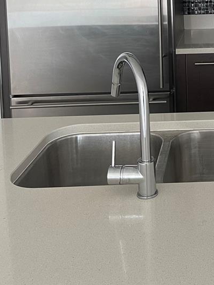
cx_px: 233
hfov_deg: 23.4
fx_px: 486
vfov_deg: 29.8
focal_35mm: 59
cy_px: -18
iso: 100
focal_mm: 5.1
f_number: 1.6
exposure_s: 1/60
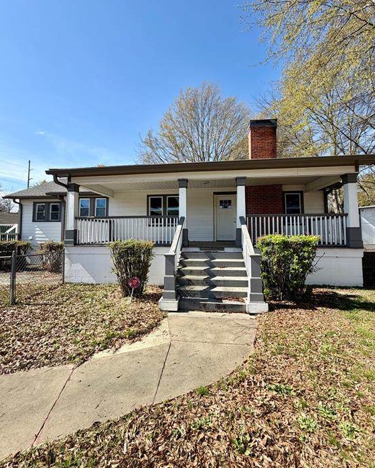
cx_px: 184
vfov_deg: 96.7
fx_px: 208
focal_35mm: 15
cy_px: 223
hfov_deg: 84.0
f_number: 2.2
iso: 32
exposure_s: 1/770
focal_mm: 2.22
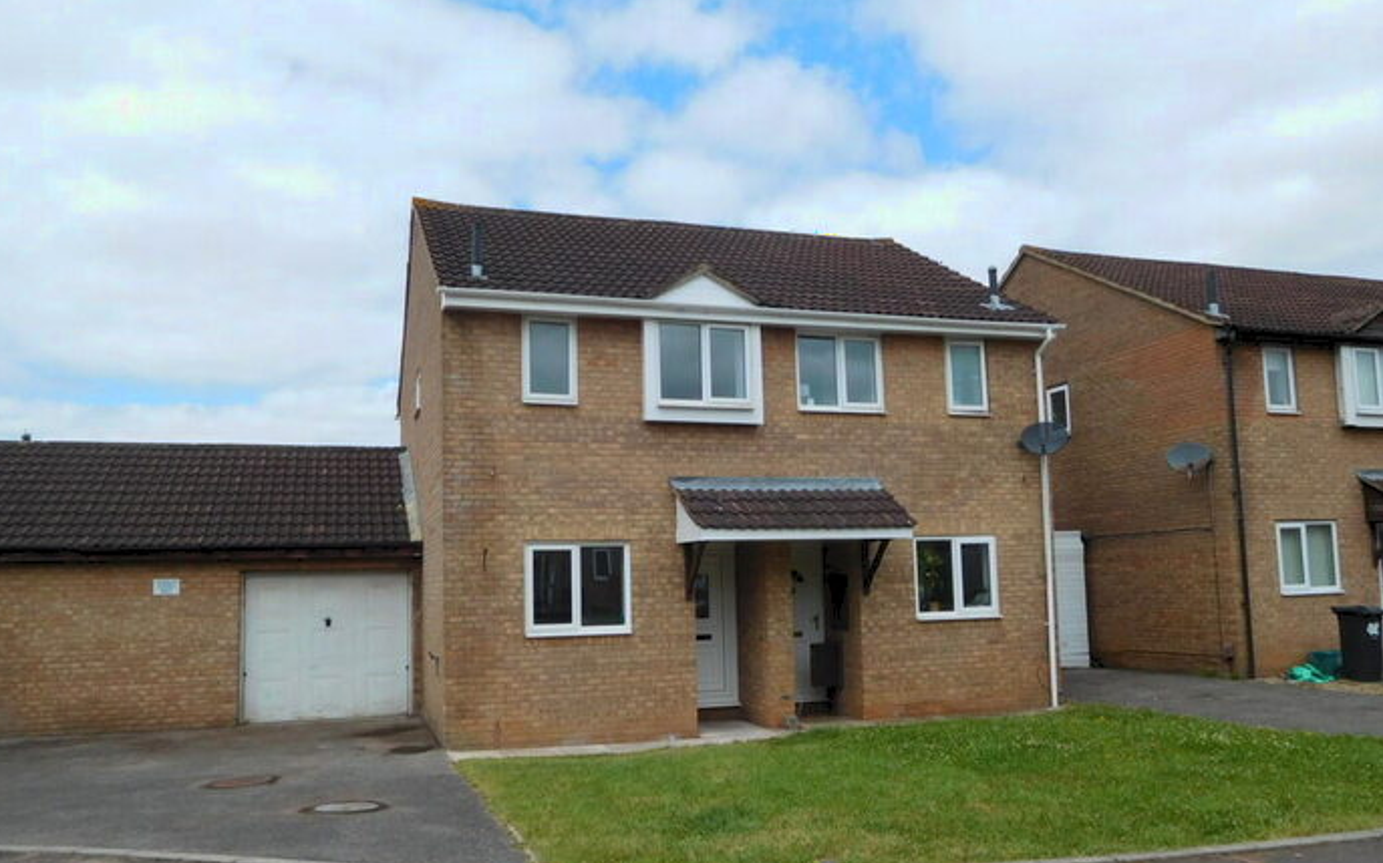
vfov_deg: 45.9
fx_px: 1017
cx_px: 680
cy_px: 488
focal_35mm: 27
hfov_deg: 68.4
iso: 125
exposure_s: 1/1250
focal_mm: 4.5
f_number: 3.4
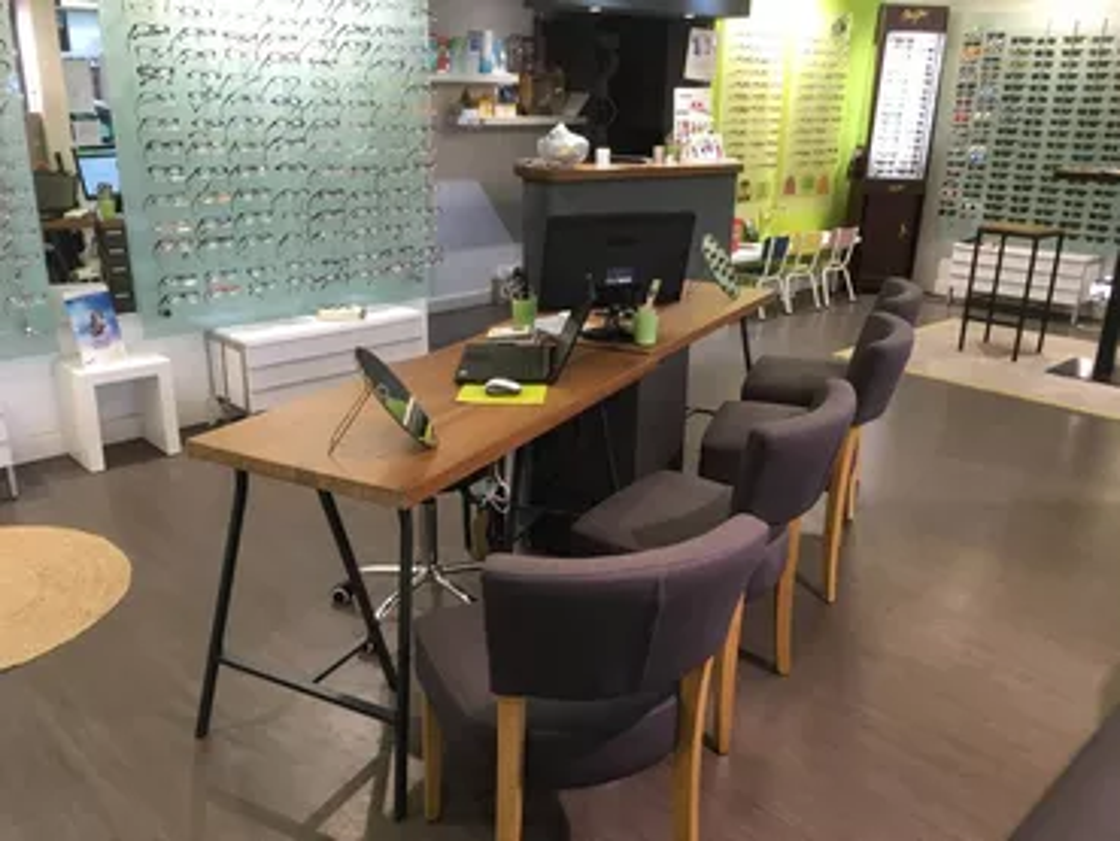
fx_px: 939
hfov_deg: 61.6
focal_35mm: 29
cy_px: 420
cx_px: 560
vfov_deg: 48.3
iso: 80
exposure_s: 1/33
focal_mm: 4.15
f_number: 2.2
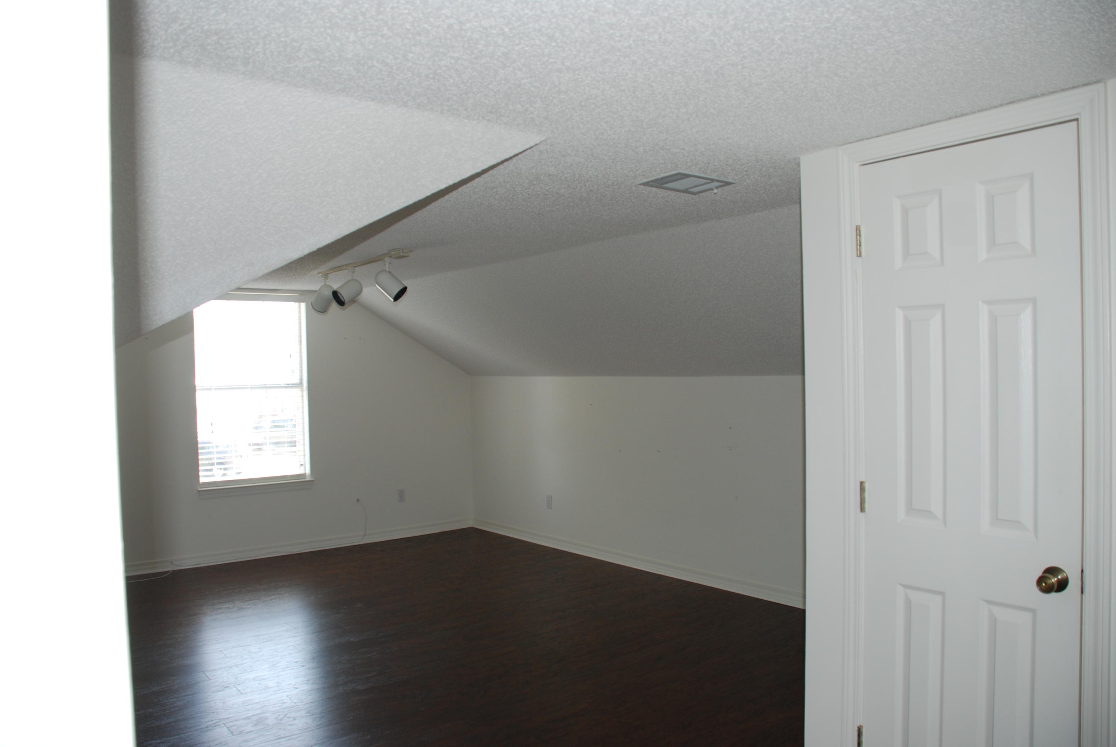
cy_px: 374
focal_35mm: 27
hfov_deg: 67.3
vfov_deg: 48.0
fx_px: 838
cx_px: 558
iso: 200
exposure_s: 1/60
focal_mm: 18
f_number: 3.5
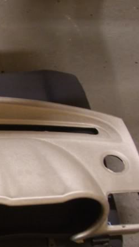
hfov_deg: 12.4
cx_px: -120
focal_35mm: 88
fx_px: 576
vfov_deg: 24.0
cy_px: 169
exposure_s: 1/10
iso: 200
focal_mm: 5.8
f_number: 2.6
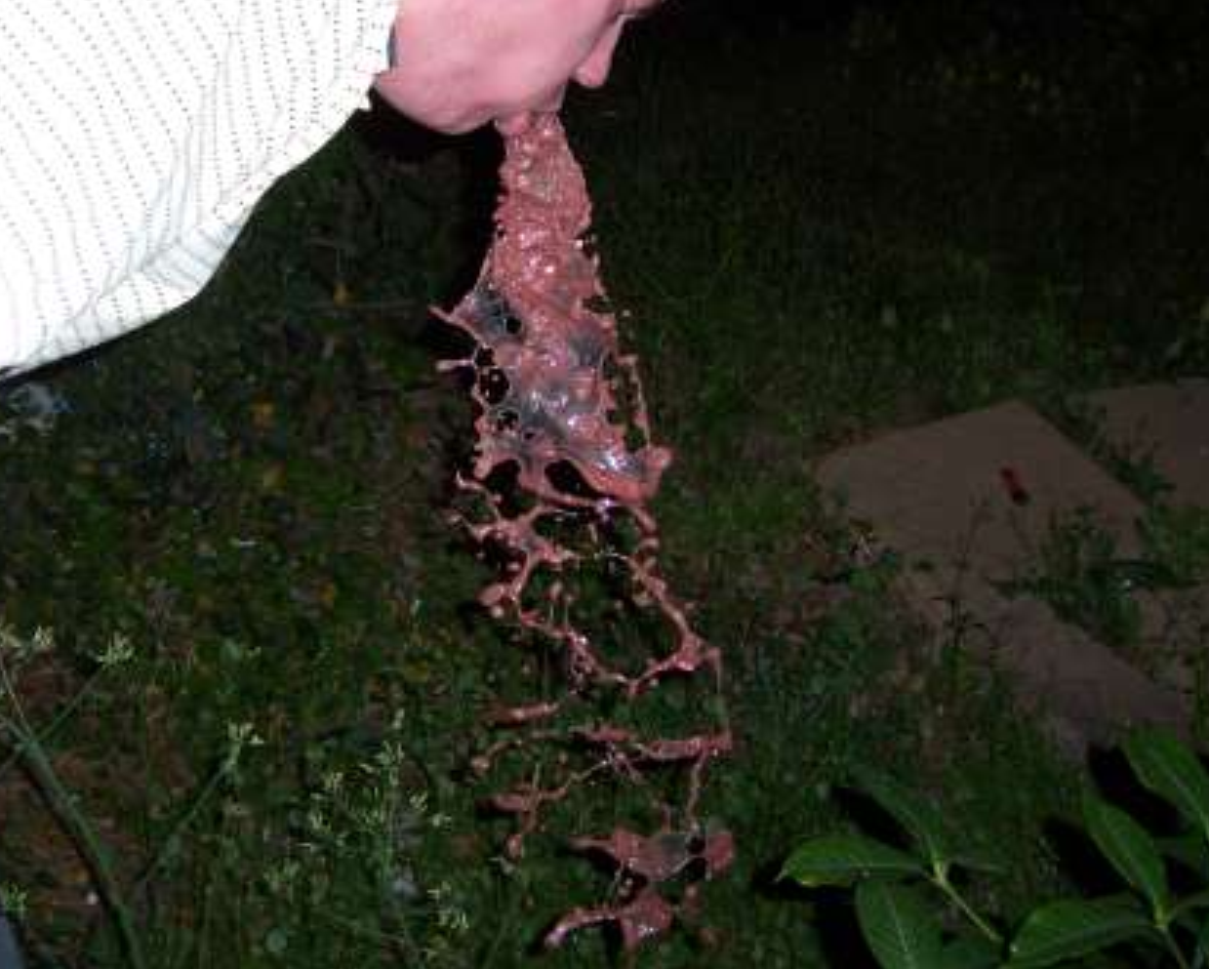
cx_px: 416
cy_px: 322
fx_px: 1826
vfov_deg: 29.5
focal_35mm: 51
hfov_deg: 36.3
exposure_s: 1/60
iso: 80
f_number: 2.8
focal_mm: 6.2
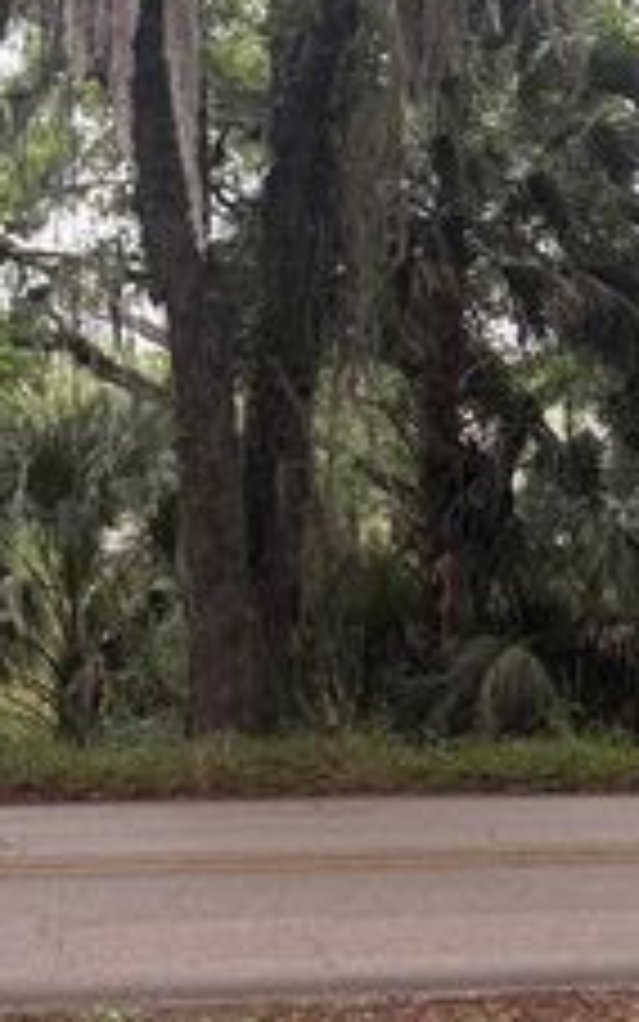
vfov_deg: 24.9
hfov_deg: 16.1
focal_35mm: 81
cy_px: 142
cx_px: 216
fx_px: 2256
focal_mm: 5.96
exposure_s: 1/523
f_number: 1.6
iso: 64
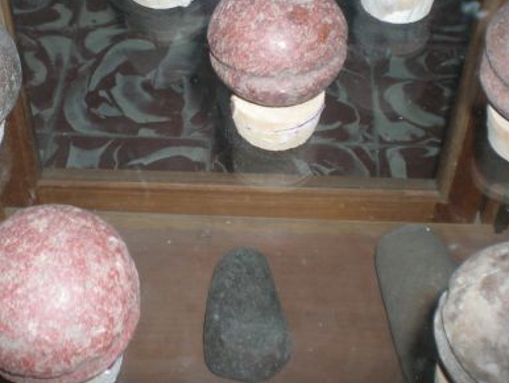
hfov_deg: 30.6
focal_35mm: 63
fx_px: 927
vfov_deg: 23.3
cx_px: 212
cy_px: 151
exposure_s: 1/60
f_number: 3.1
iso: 64
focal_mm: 6.3
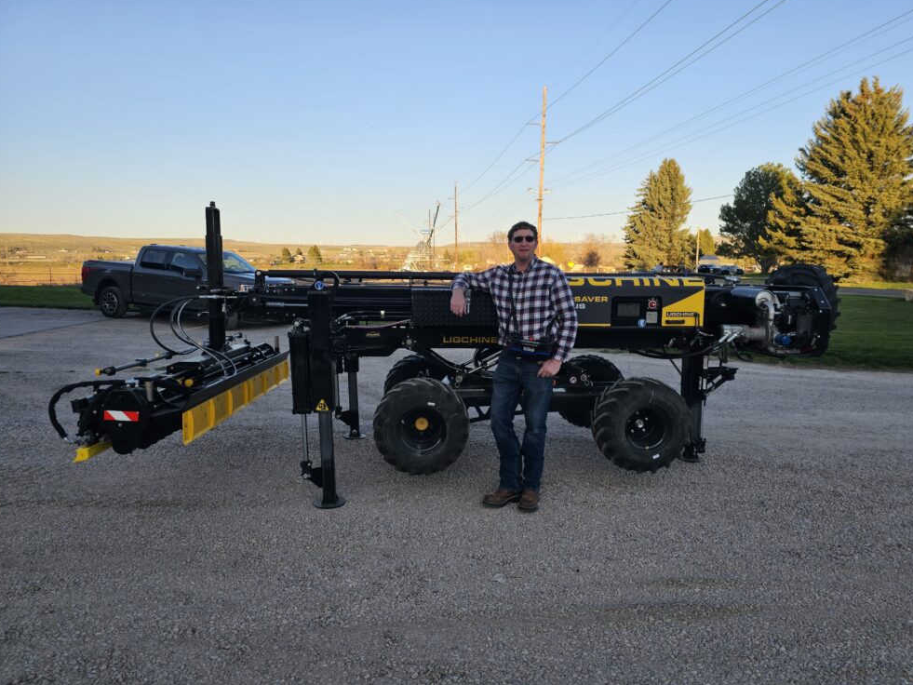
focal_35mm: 24
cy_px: 351
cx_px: 470
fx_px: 633
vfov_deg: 56.8
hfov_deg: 71.6
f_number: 1.7
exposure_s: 1/180
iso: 12
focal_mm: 6.3
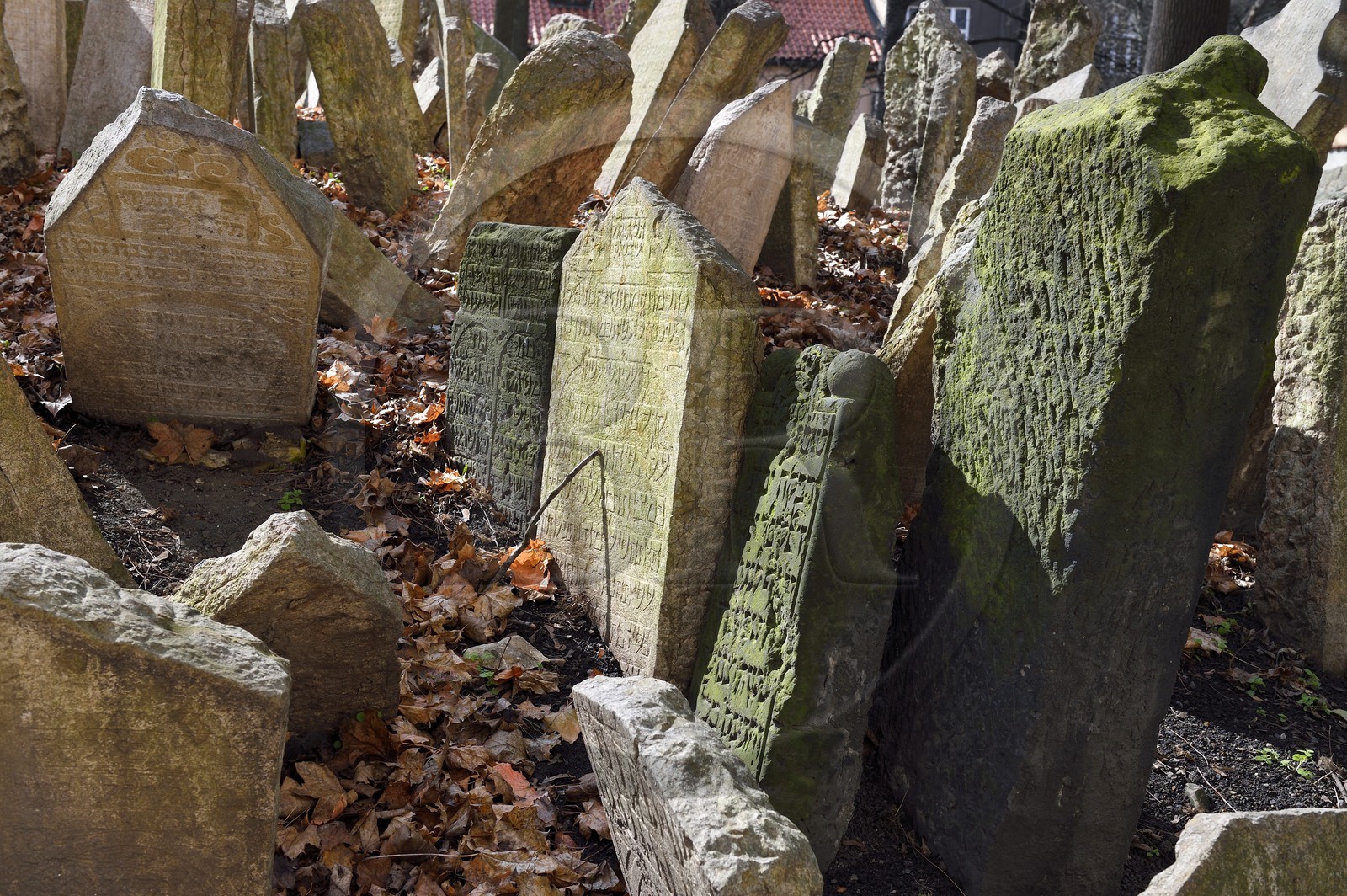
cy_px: 448
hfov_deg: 43.6
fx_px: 1682
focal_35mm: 45
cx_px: 674
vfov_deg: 29.8
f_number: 9
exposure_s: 1/160
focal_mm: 45
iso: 200
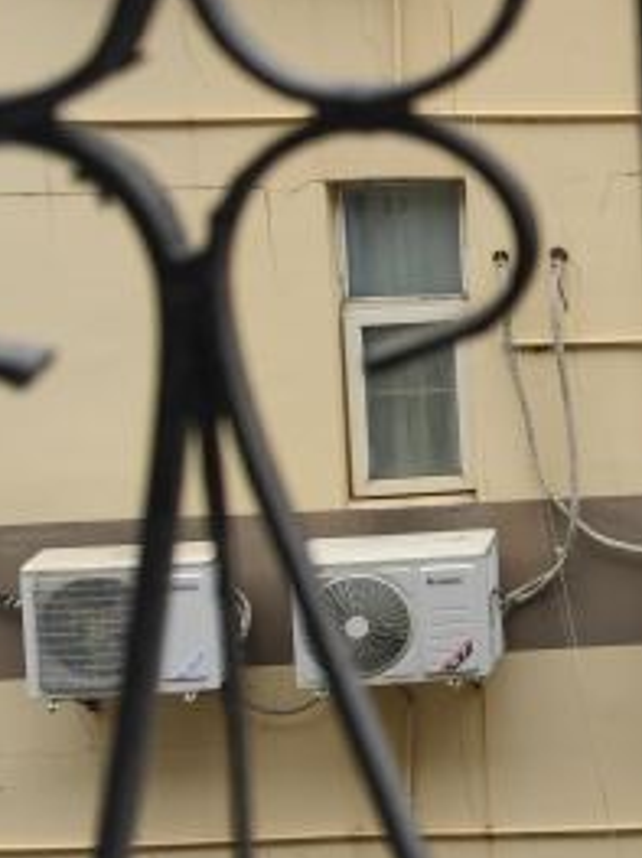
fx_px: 3811
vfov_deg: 12.7
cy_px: 2
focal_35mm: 154
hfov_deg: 9.1
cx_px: 1216
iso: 51
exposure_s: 1/899
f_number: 1.95
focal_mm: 7.59
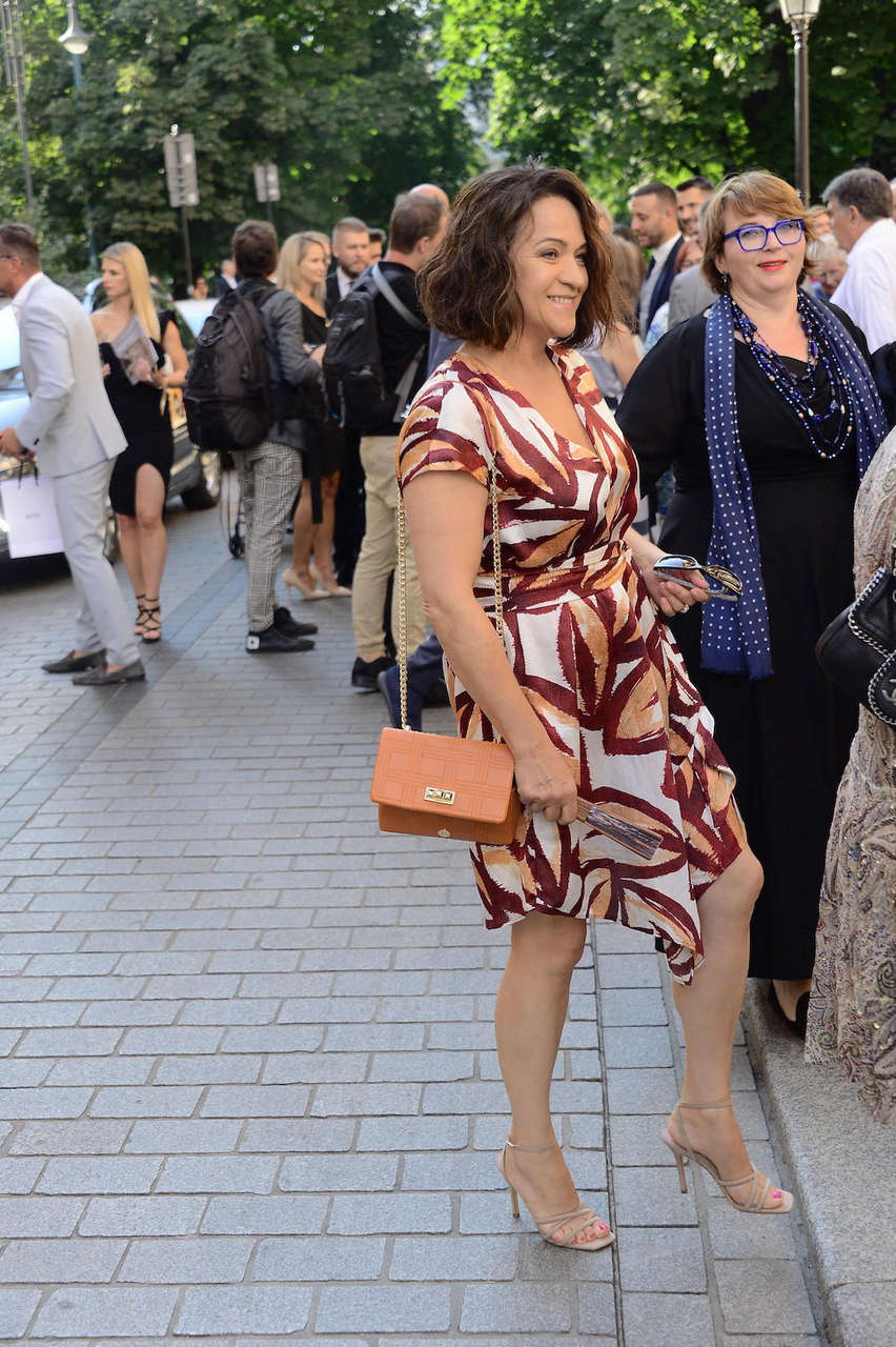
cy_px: 674
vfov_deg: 41.1
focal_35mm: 48
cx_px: 448
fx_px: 1794
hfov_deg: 28.0
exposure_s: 1/640
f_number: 5.6
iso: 1250
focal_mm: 48
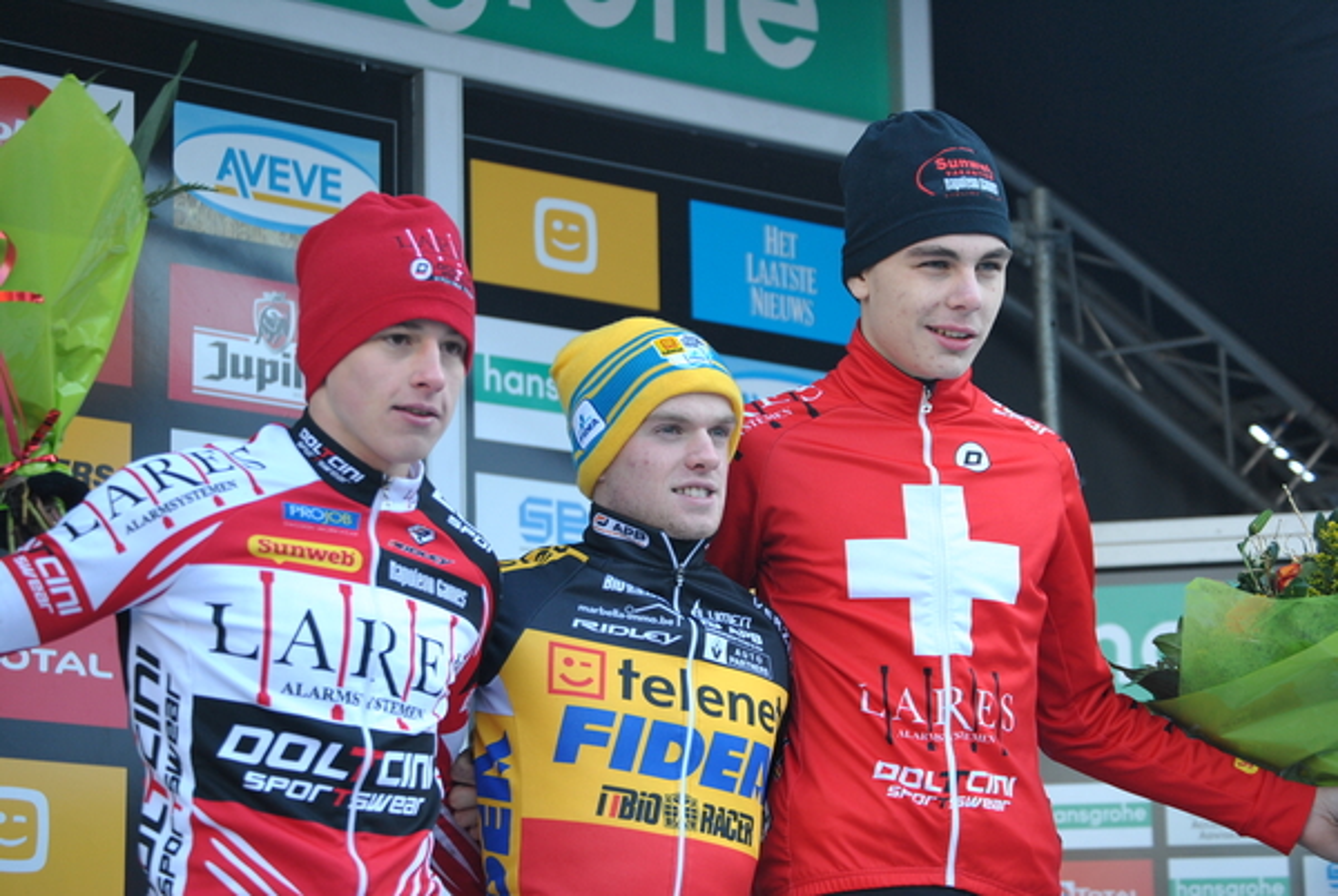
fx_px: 3908
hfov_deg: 19.4
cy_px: 448
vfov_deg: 13.1
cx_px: 669
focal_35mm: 105
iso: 250
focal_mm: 70
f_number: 4.2
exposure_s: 1/125
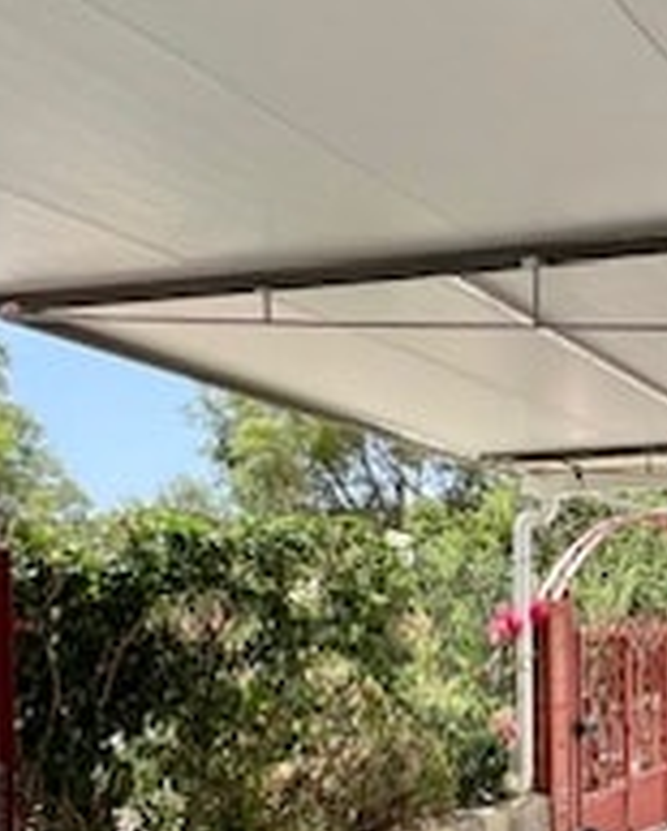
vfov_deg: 42.6
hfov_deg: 25.9
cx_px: 1011
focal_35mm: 42
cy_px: 611
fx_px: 1034
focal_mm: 1.57
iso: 32
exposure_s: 1/637
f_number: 1.8
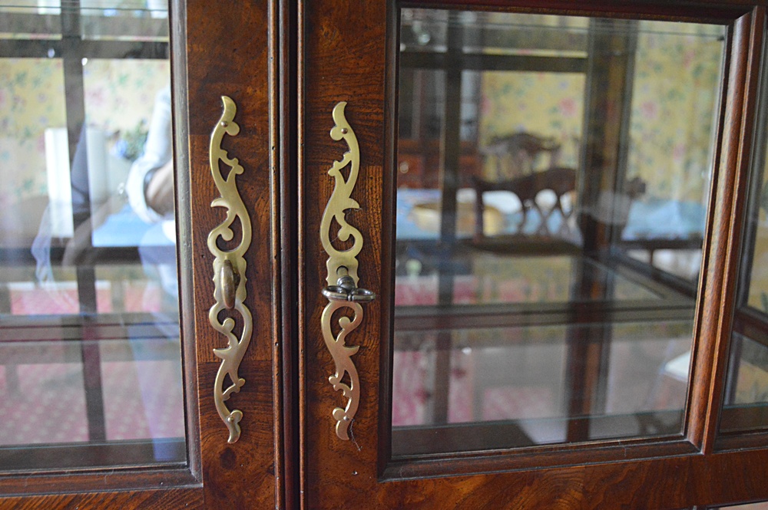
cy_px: 255
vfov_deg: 39.9
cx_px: 384
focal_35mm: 33
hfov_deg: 57.3
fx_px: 703
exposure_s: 1/60
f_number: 3.5
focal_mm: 22
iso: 3200
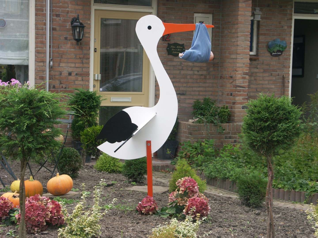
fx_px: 836
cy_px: 119
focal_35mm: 91
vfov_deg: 16.2
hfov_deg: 21.5
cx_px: 159
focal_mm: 23.21
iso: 64
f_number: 4
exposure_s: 1/100
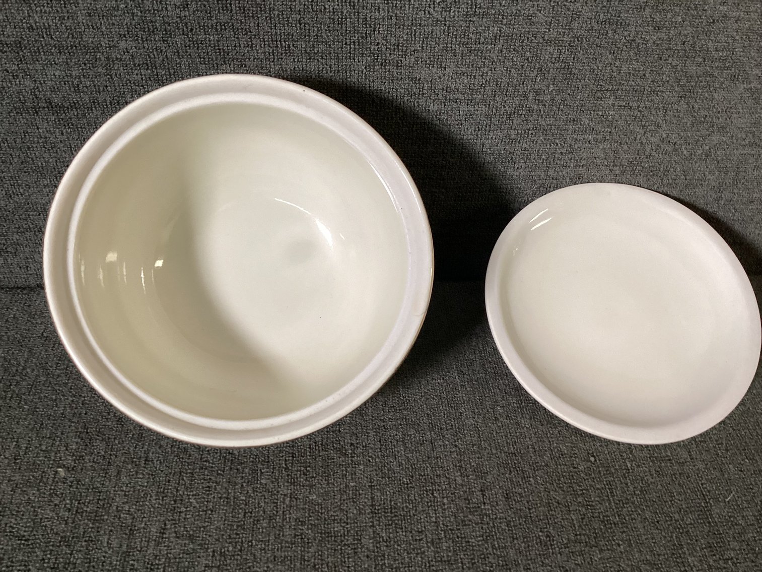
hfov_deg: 58.3
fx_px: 682
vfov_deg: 45.4
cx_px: 381
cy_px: 286
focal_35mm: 31
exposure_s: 1/60
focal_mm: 3.3
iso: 160
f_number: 2.4
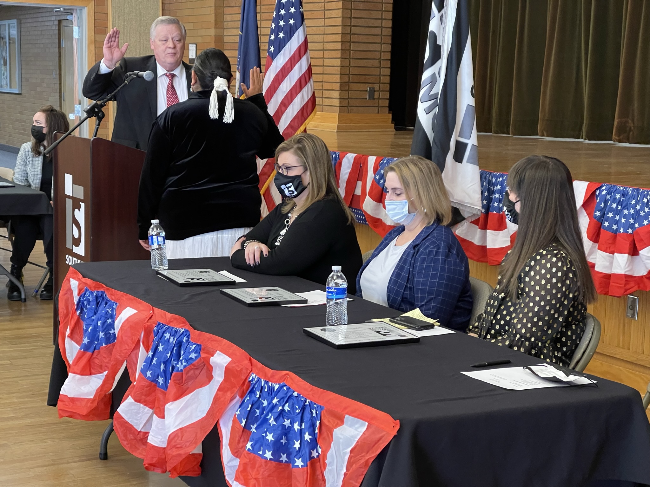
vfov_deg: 22.9
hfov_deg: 30.3
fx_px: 1202
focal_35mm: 64
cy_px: 244
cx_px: 325
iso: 500
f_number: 2.2
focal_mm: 7.5
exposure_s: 1/60
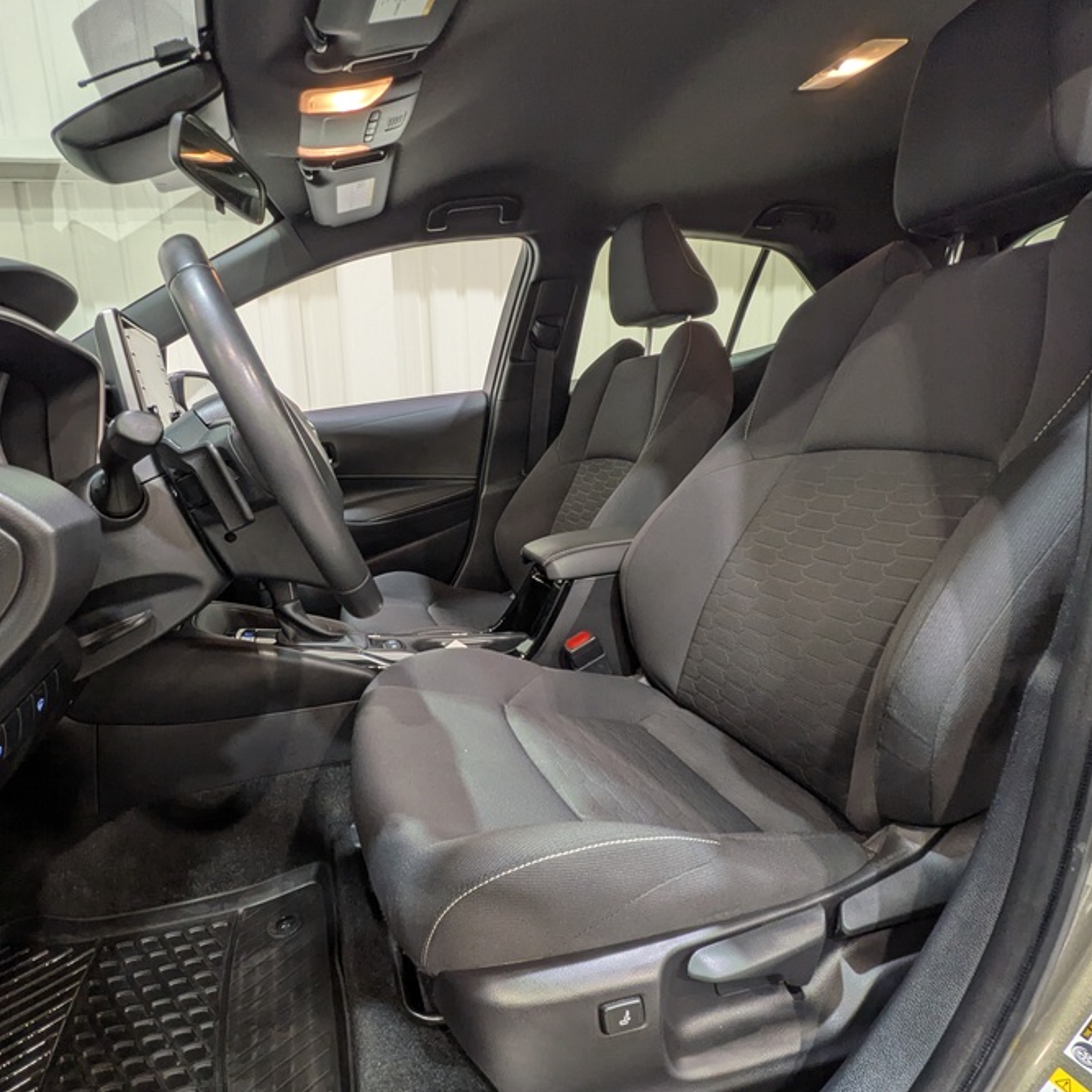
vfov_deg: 77.6
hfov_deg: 76.7
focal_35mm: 19
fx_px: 678
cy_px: 588
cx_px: 432
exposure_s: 1/30
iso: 65
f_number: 2.2
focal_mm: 1.83
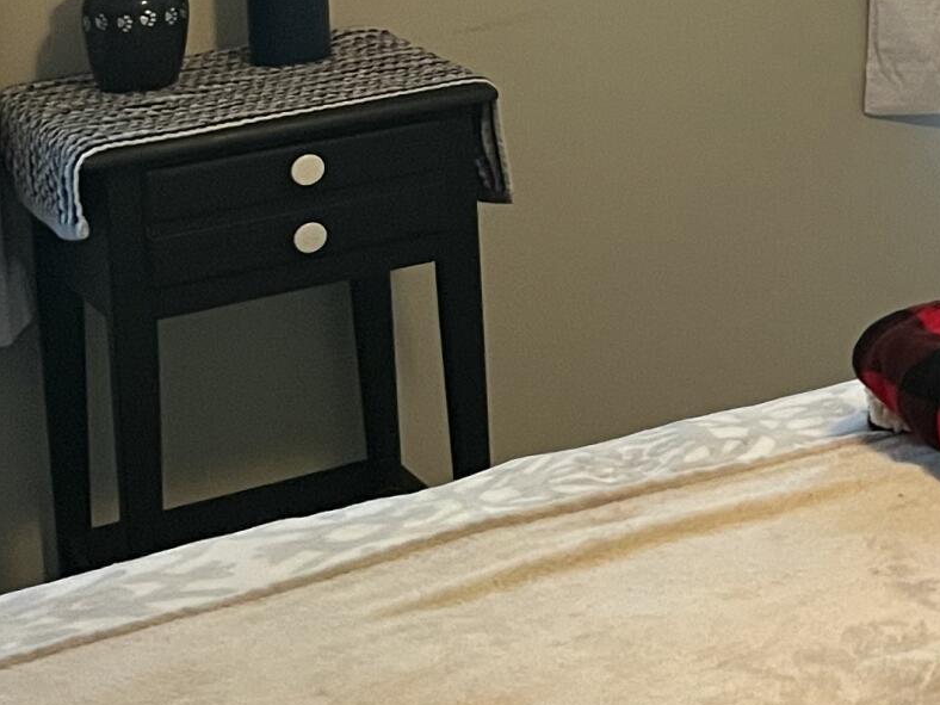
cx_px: 1635
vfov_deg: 14.1
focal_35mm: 99
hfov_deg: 16.8
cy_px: -304
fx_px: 2688
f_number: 1.6
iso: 400
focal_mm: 5.1
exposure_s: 1/60
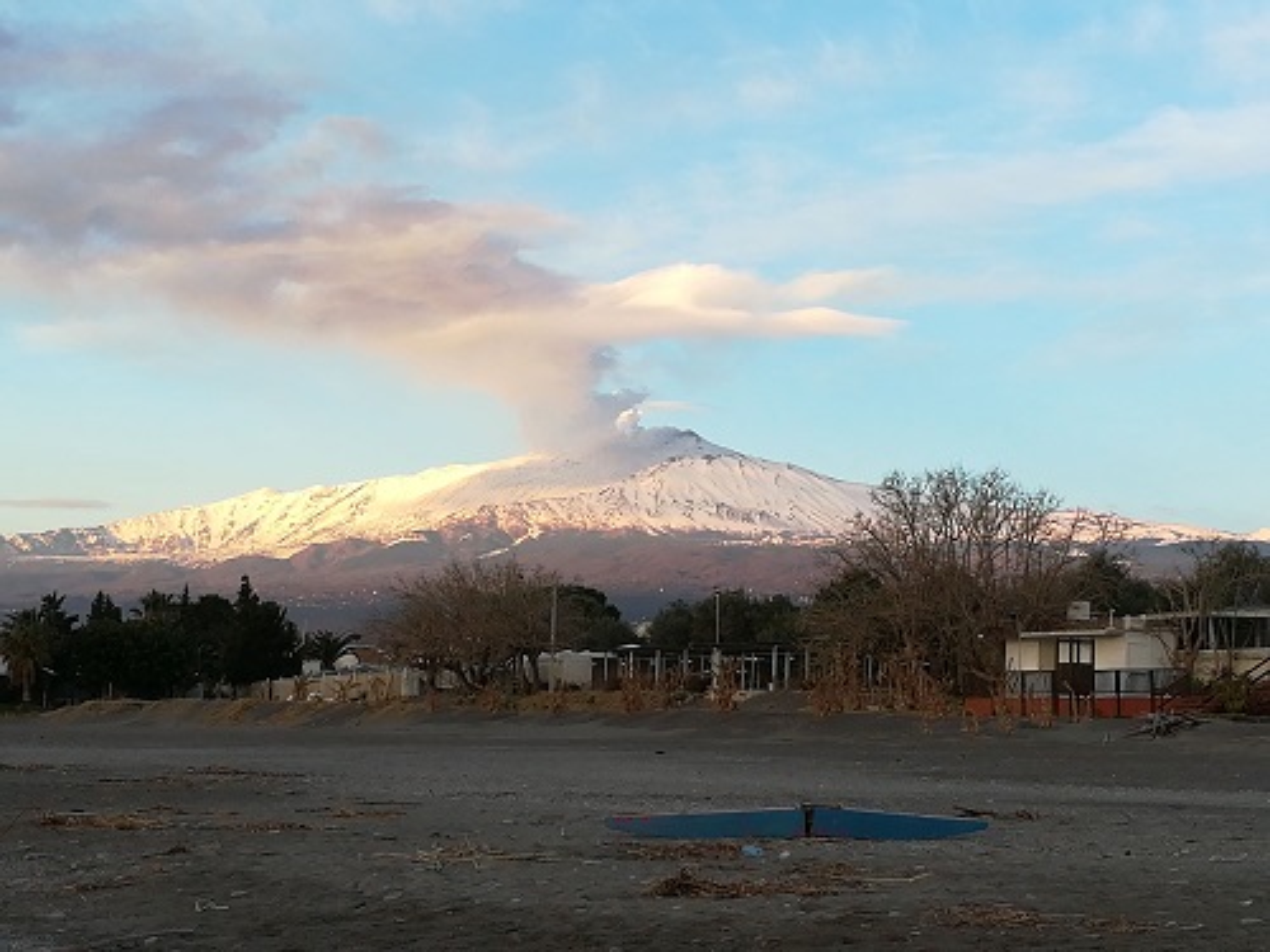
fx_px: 2348
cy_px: 476
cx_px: 635
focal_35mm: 64
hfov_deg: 30.3
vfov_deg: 22.9
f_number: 2.2
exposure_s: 1/221
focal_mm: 3.83
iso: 50
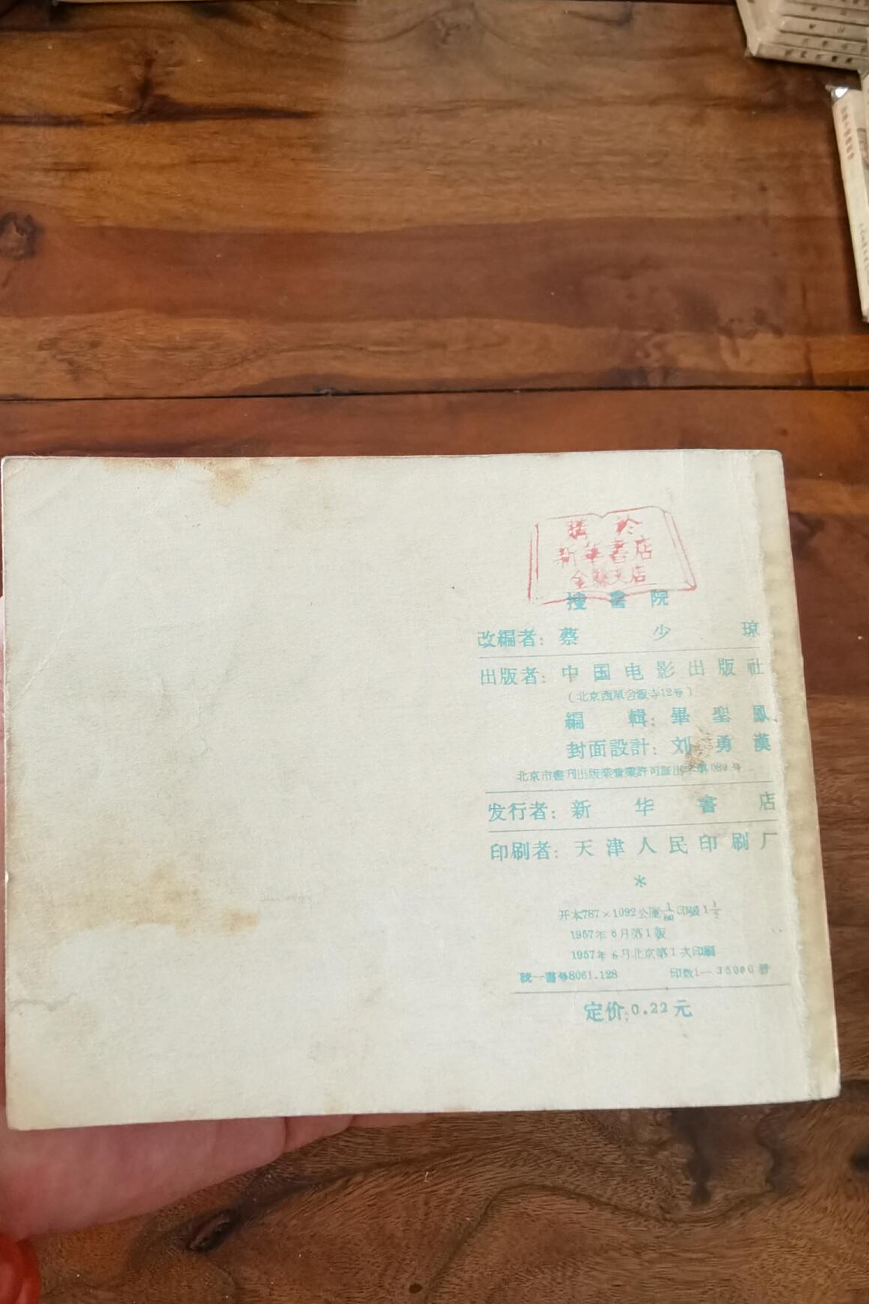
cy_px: 662
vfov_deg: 63.7
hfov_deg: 44.9
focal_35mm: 29
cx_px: 386
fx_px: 1050
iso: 200
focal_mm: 2.26
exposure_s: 1/60
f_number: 2.2
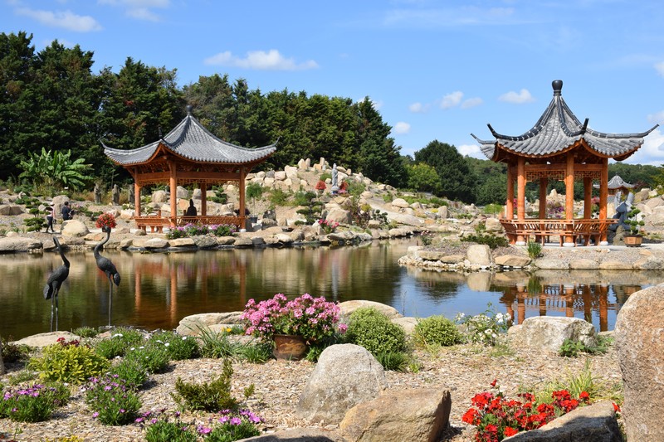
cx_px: 332
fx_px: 719
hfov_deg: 49.6
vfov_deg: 34.2
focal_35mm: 39
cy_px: 221
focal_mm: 26
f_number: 10
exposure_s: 1/400
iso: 200
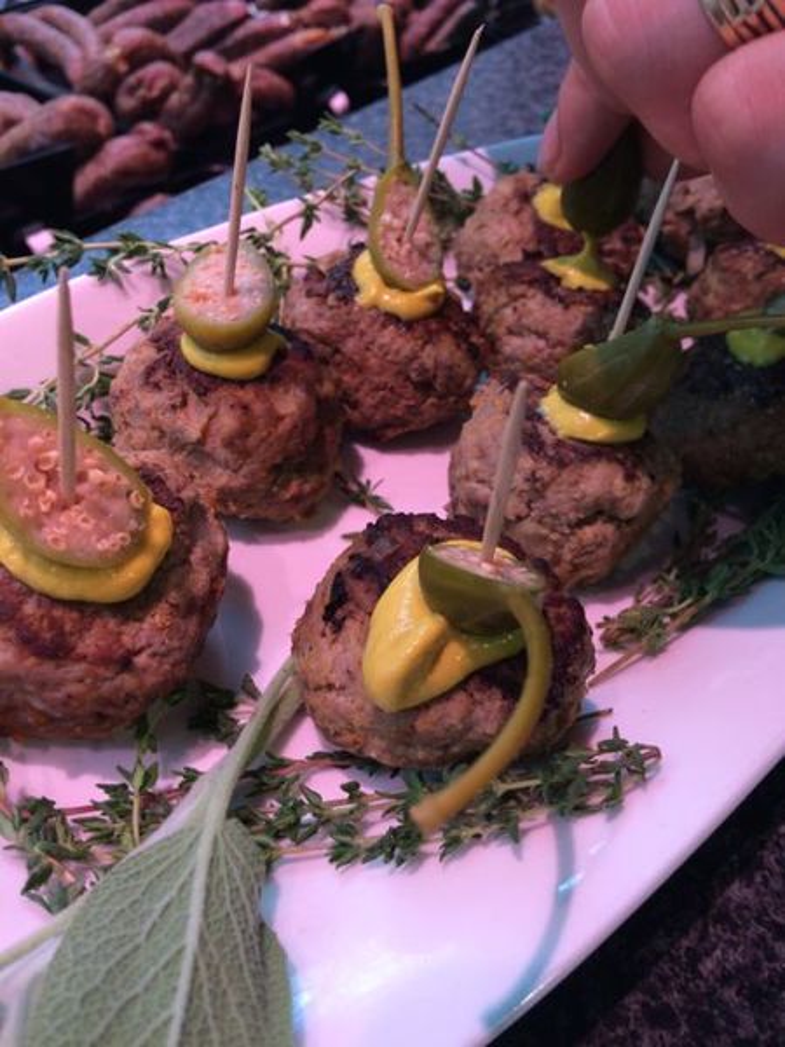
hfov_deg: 48.2
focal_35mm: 29
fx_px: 877
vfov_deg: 61.7
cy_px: 524
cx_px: 392
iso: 40
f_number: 2.2
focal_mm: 4.15
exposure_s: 1/40
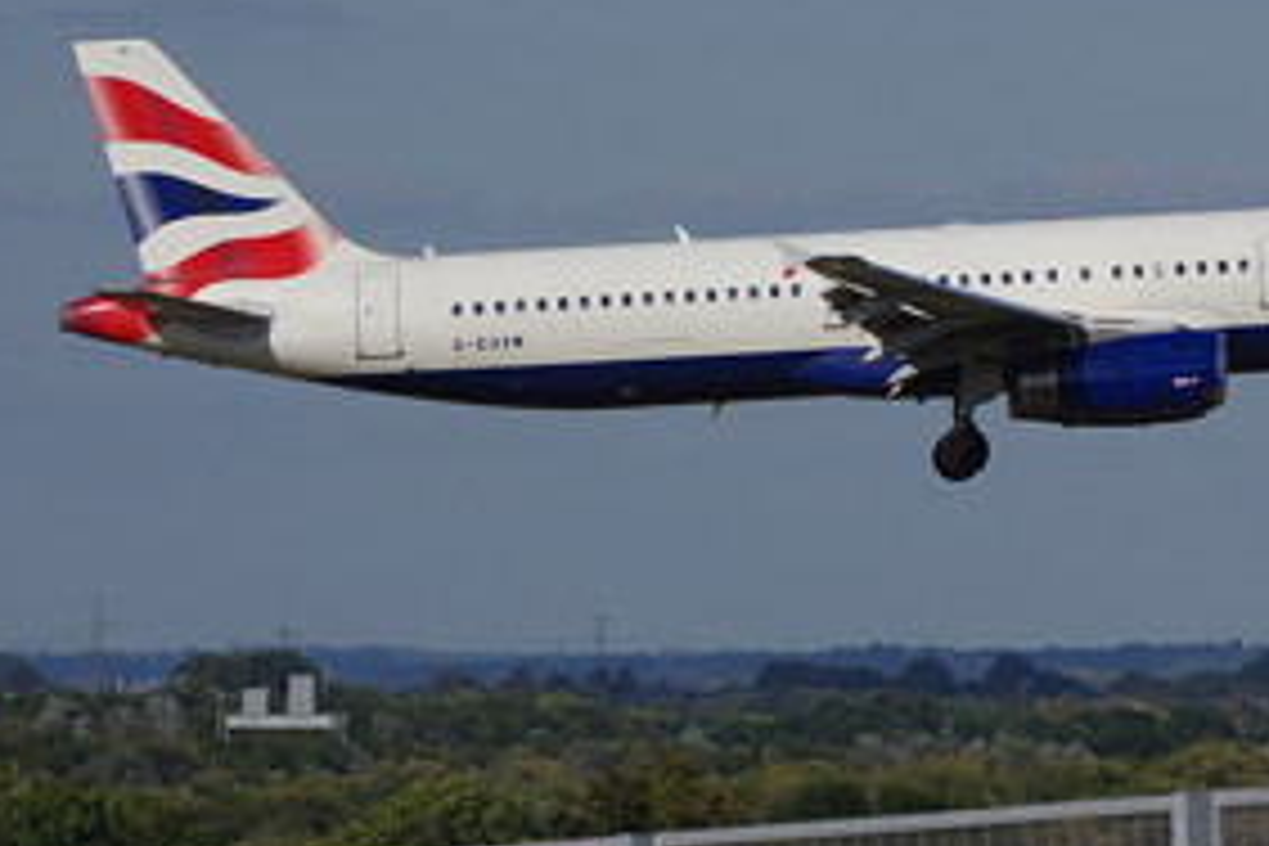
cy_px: 322
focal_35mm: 478
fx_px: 16848
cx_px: 958
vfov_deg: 2.9
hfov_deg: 4.3
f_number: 8
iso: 200
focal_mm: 200
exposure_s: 1/1000
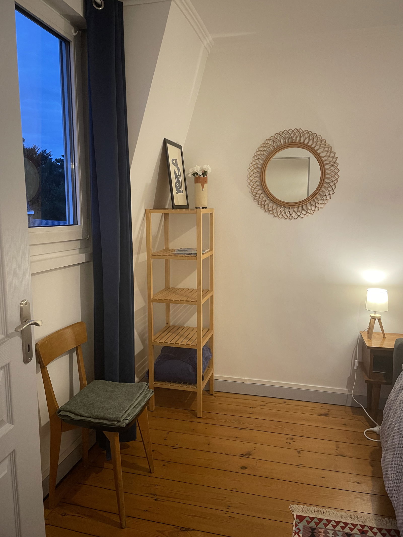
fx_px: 404
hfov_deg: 53.1
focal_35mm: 26
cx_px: 202
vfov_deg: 67.3
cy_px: 268
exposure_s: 1/50
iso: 320
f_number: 1.6
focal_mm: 4.2
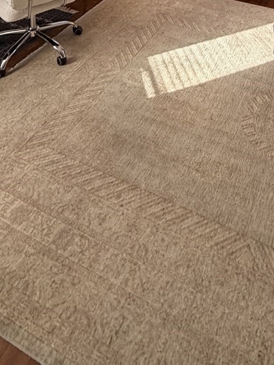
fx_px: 422
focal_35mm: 40
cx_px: 191
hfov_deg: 35.4
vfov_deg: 32.2
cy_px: -134
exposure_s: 1/121
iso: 80
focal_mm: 2.22
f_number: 2.2
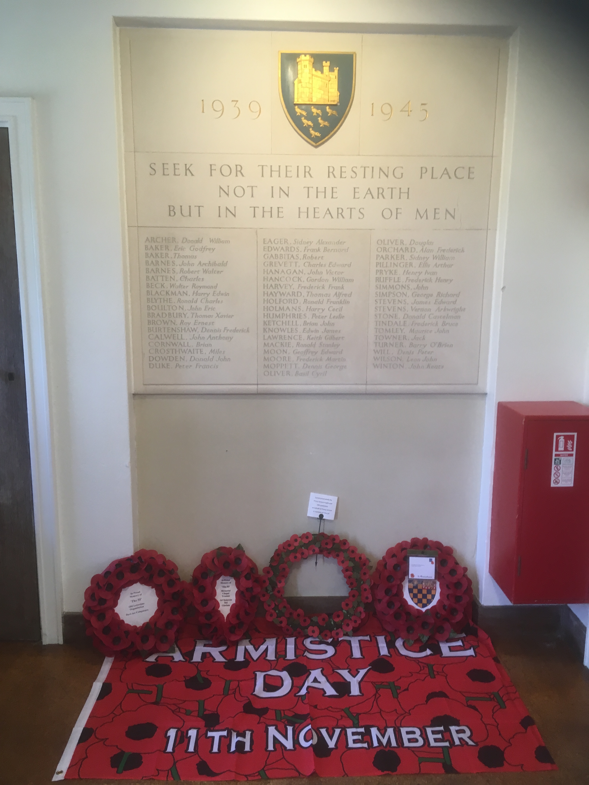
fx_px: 658
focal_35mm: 29
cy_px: 392
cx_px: 294
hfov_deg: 48.2
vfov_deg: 61.7
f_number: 2.2
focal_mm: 4.15
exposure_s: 1/33
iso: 80
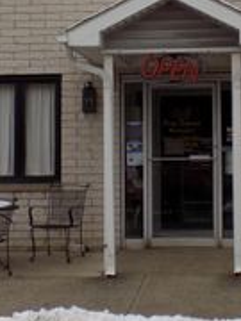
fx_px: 956
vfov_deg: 19.0
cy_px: 92
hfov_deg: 14.3
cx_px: 159
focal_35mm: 103
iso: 80
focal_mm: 6.6
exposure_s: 1/640
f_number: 3.5
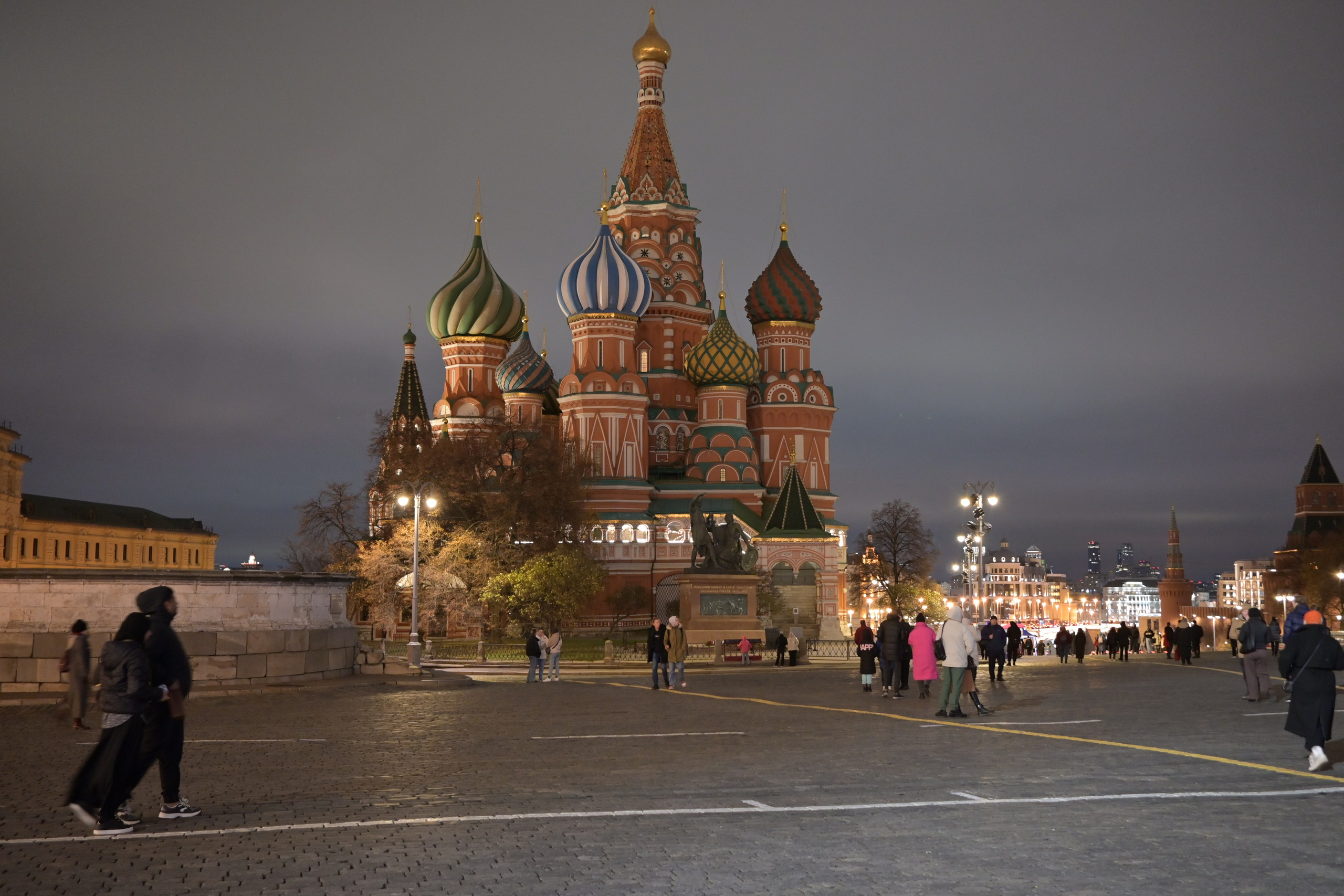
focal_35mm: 36
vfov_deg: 36.9
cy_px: 448
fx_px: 1344
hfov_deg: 53.1
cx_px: 672
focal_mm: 24
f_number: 2.5
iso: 800
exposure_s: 1/20
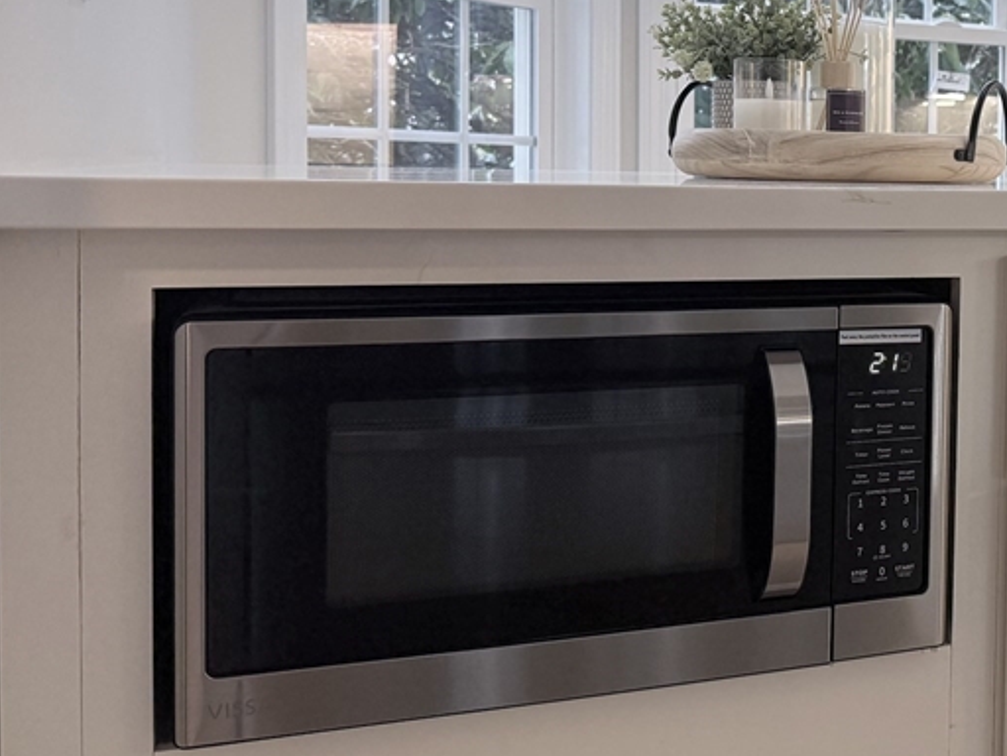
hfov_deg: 36.1
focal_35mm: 48
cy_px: 230
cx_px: 987
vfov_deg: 30.0
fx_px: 1396
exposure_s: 1/200
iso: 200
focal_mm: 6.76
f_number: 1.78
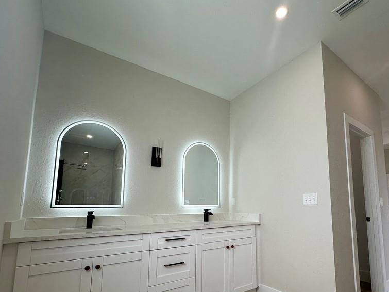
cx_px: 231
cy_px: 180
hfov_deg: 83.8
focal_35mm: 19
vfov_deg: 67.7
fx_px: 213
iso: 40
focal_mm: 2.22
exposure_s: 1/120
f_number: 2.2
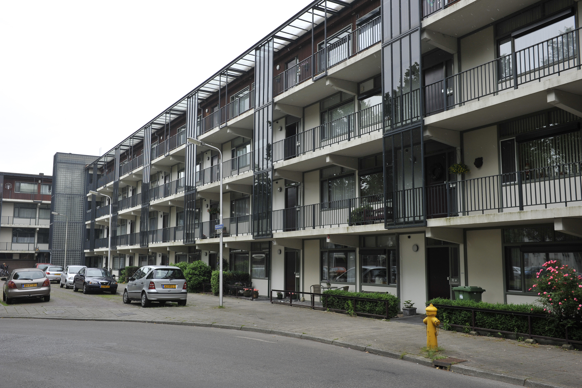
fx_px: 565
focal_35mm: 35
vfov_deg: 37.8
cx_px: 291
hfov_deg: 54.5
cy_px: 194
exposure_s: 1/400
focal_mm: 35
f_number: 10
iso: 500
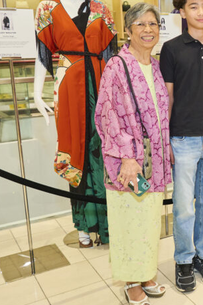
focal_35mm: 58
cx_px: 273
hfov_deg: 21.0
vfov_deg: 34.4
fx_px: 491
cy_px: 121
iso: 640
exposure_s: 1/125
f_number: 5
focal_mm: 26
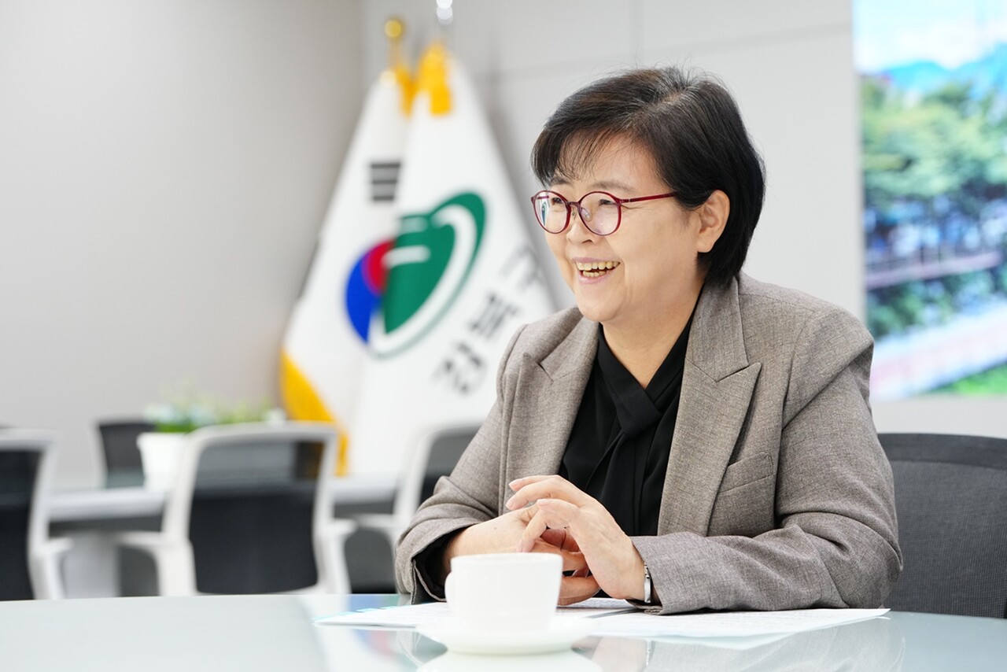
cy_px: 336
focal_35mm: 92
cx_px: 504
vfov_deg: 14.9
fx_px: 2574
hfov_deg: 22.1
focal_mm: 92
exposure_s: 1/125
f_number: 4.5
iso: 2000
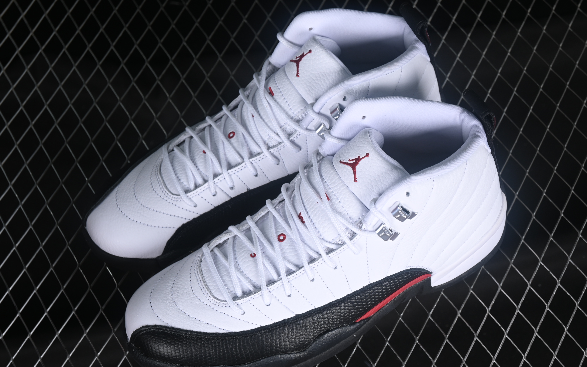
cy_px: 192
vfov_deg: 16.9
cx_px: 294
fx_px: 1232
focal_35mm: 77
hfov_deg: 26.8
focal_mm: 50
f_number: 7.1
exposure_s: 1/100
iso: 160
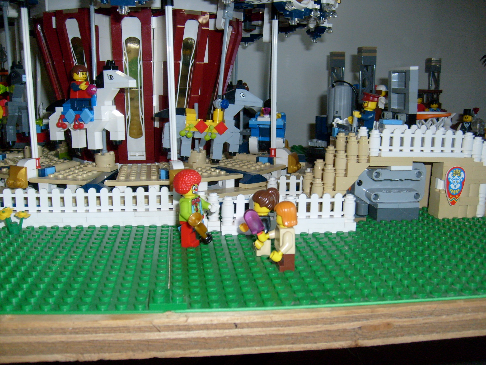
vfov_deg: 40.7
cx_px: 243
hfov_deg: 52.6
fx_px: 491
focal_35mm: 35
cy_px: 182
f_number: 2.8
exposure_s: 1/45
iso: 100
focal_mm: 5.8
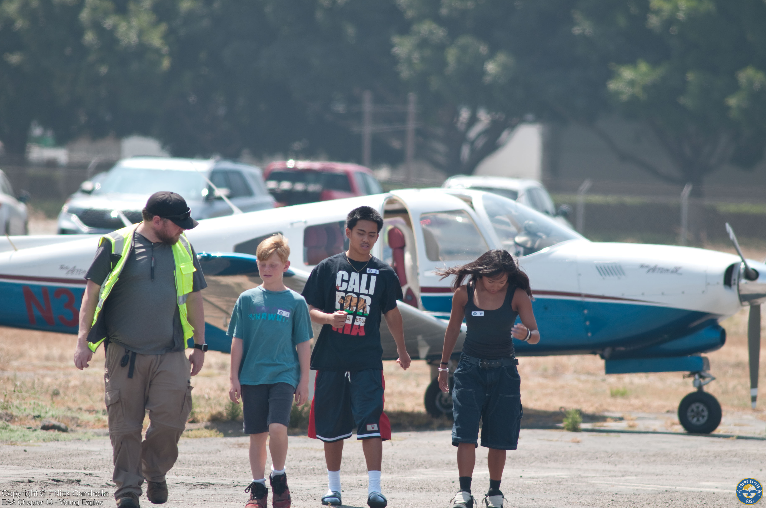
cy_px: 254
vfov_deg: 3.0
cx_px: 383
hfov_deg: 4.6
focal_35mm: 450
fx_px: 9563
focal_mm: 300
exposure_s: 1/250
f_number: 5
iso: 100
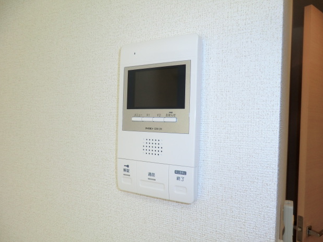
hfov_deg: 69.4
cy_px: 125
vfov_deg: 54.9
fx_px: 233
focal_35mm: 25
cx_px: 158
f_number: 3.2
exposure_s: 1/60
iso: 80
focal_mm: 4.3
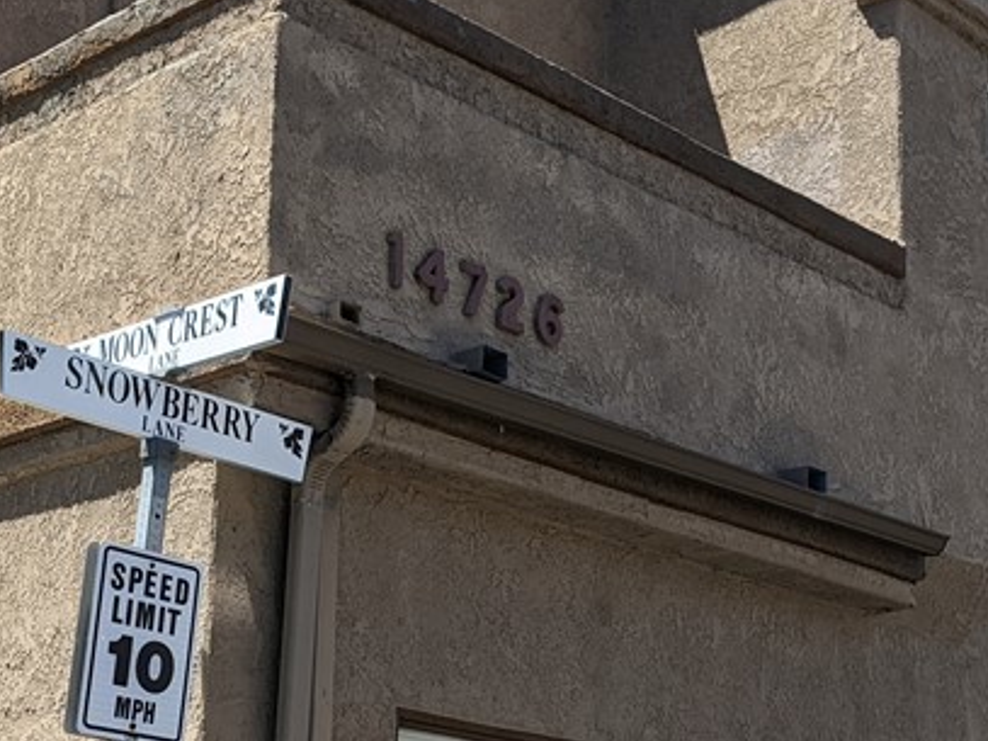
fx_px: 1940
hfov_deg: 28.6
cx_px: 447
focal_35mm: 68
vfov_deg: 21.5
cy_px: 510
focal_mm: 4.44
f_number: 1.8
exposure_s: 1/1565
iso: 50
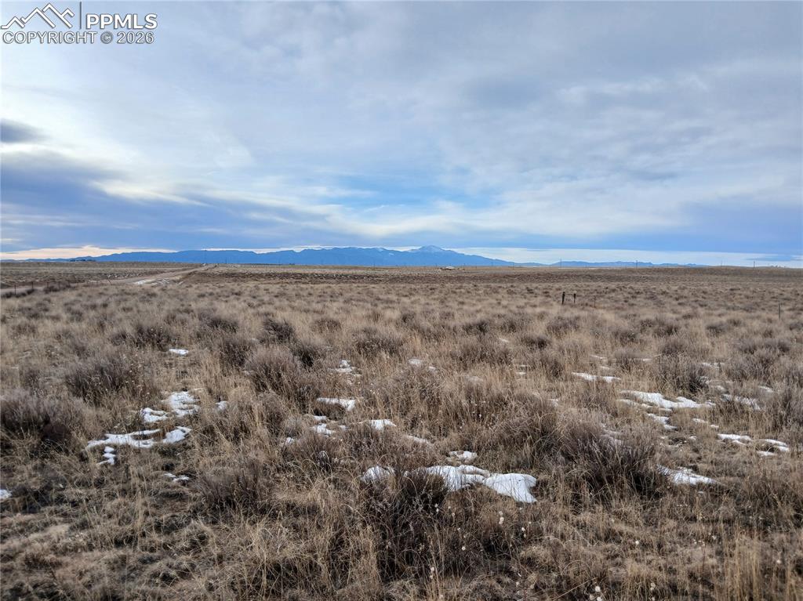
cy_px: 300
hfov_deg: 67.3
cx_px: 402
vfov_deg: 53.0
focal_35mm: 26
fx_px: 603
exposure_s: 1/514
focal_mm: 3.98
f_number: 1.8
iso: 20
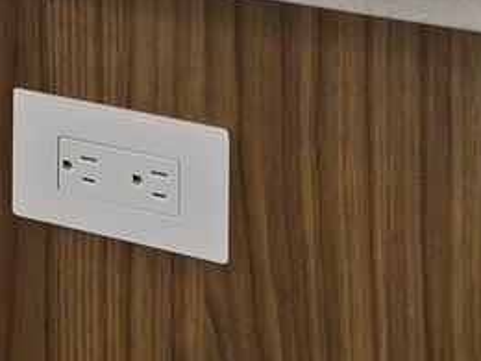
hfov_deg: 17.7
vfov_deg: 11.7
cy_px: -644
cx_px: -418
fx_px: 1195
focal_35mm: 86
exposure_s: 1/10
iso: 400
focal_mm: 7
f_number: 11
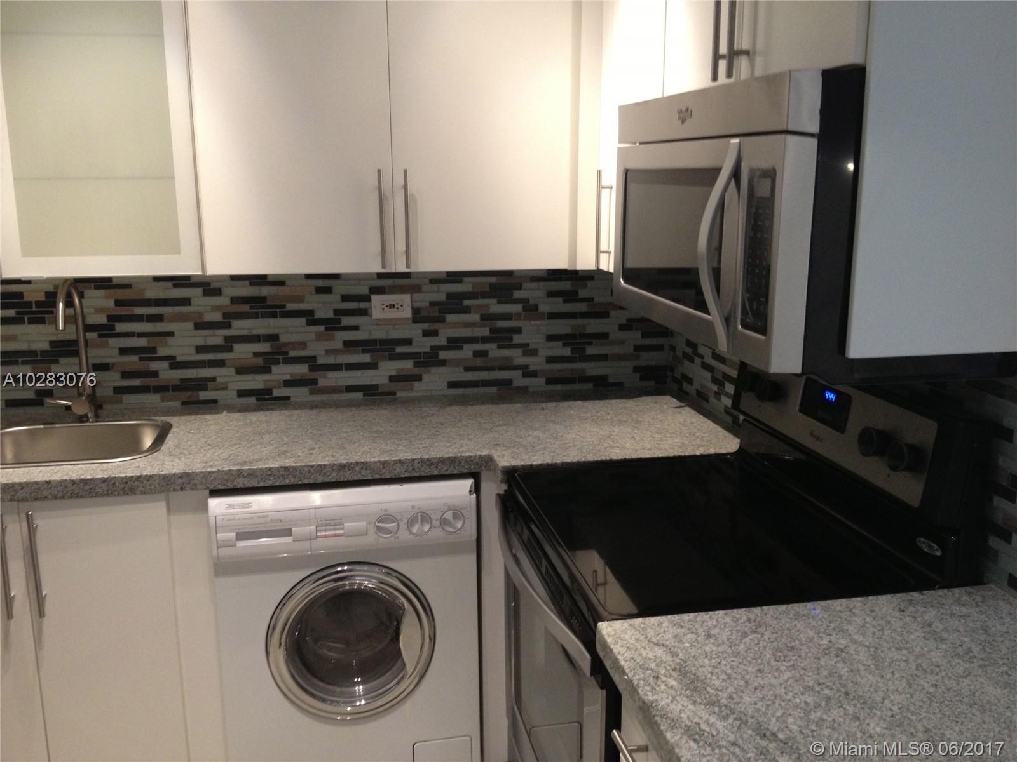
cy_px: 381
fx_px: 1028
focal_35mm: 35
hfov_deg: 52.6
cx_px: 508
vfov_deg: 40.7
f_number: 2.4
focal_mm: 4.28
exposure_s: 1/20
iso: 160
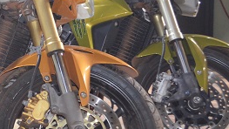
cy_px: 48
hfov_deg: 17.6
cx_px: -53
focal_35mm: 115
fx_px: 698
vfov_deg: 10.5
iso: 2200
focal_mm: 28
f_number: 4.5
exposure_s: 1/60
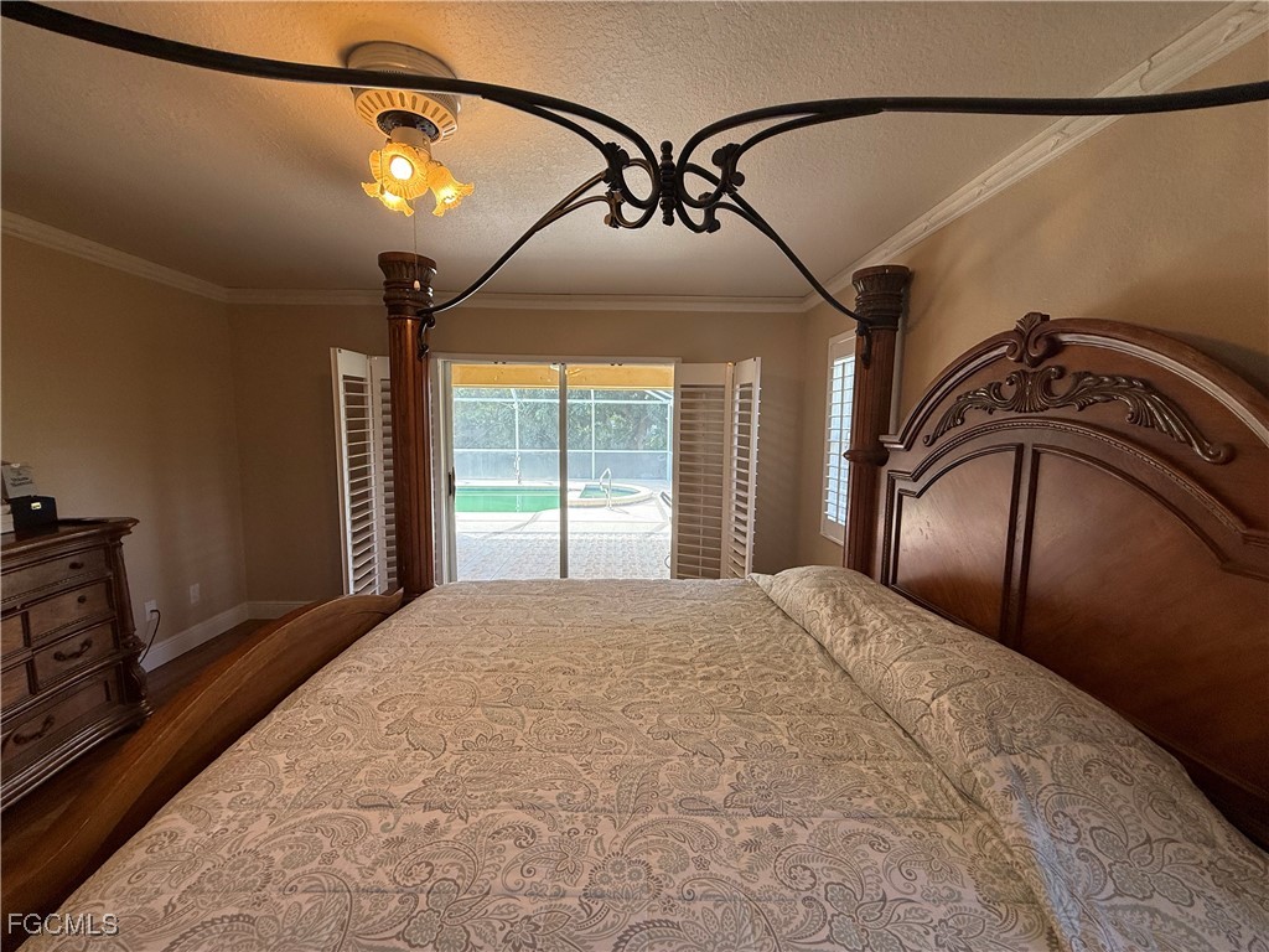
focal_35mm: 14
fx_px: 513
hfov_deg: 102.1
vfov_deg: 85.7
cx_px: 634
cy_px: 476
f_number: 2.2
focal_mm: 2.22
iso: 100
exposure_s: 1/120
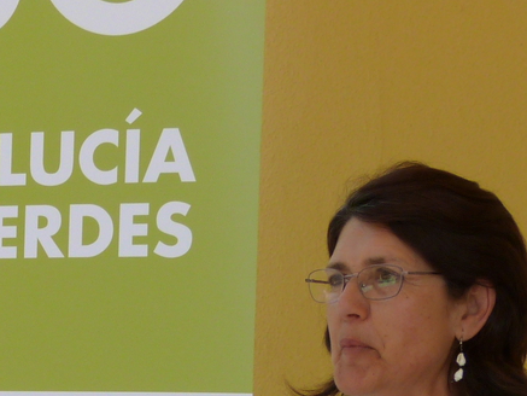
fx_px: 2711
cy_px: 588
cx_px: -60
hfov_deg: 11.0
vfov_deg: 8.2
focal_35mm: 178
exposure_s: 1/125
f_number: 4
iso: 100
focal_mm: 9.4
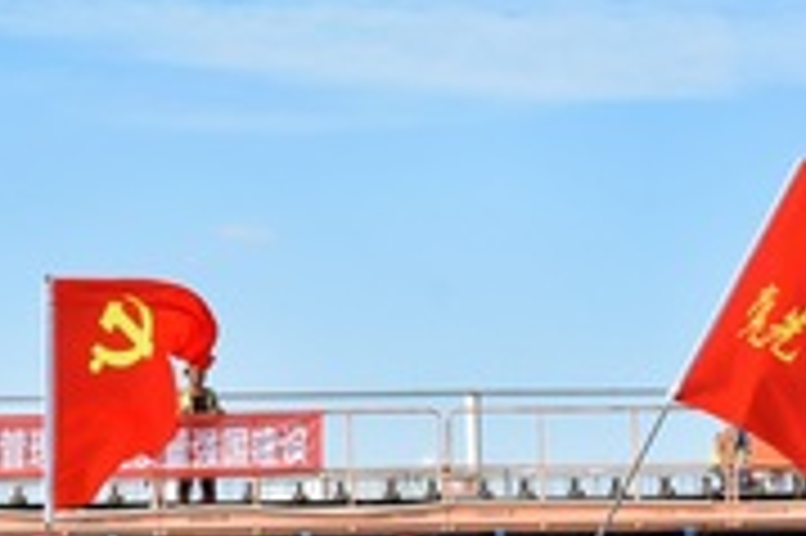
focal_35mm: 129
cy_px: 248
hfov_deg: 15.7
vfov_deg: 10.6
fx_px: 2885
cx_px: 110
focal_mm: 28
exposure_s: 1/640
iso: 640
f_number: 13
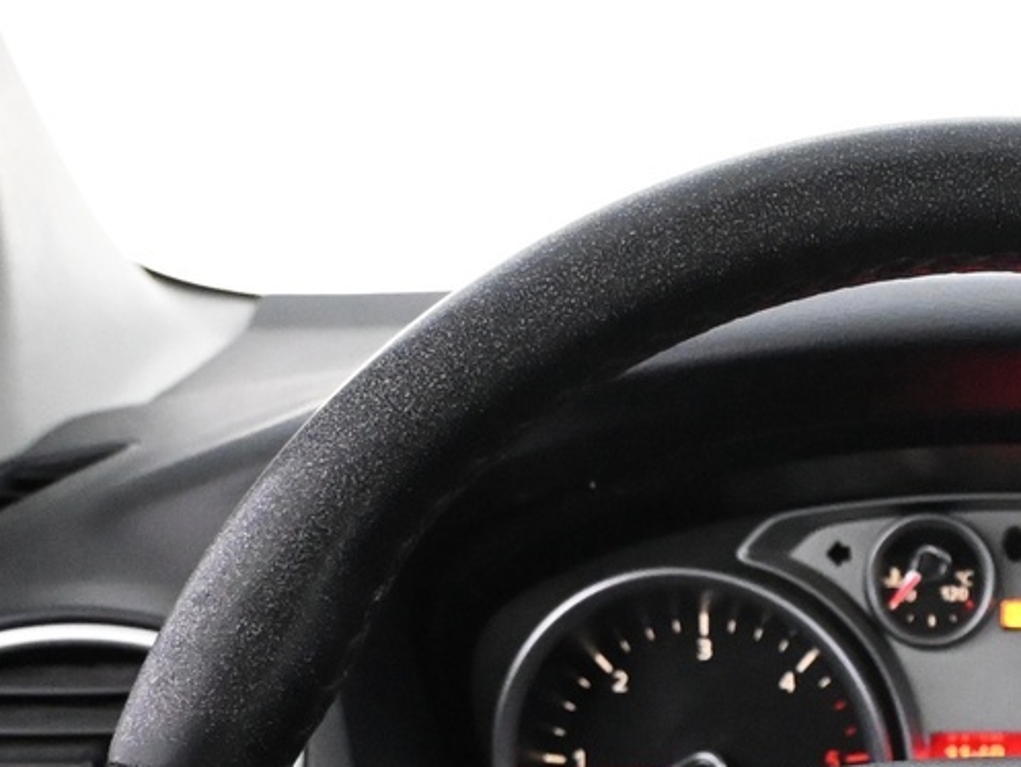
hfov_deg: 20.0
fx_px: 2773
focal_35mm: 94
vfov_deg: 15.0
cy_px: 999
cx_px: 1095
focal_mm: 20
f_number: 3.8
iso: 5600
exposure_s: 1/60
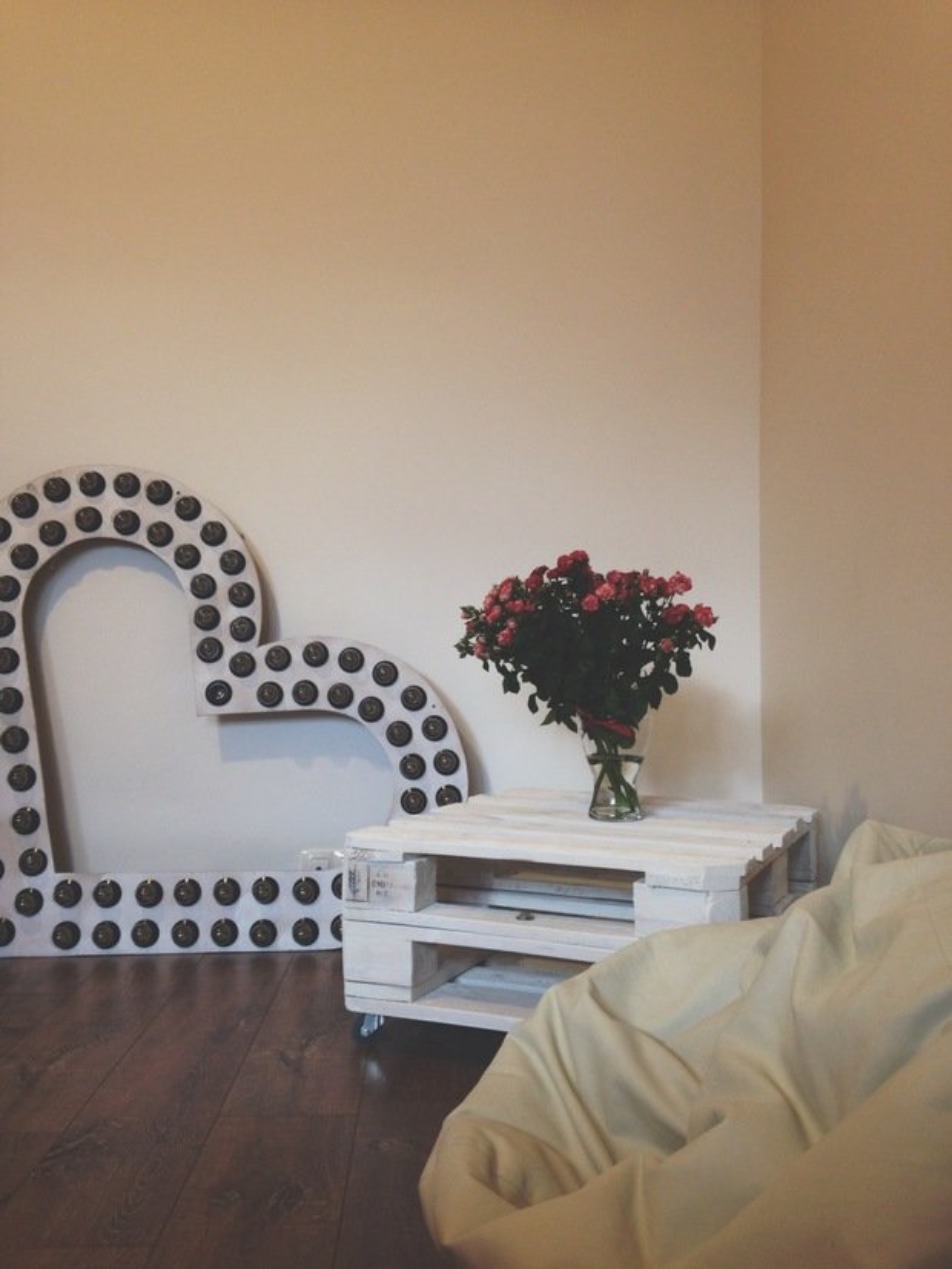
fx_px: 1210
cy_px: 634
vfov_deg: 55.4
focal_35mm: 33
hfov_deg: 42.9
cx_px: 476
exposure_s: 1/20
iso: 80
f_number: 2.4
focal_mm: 4.12
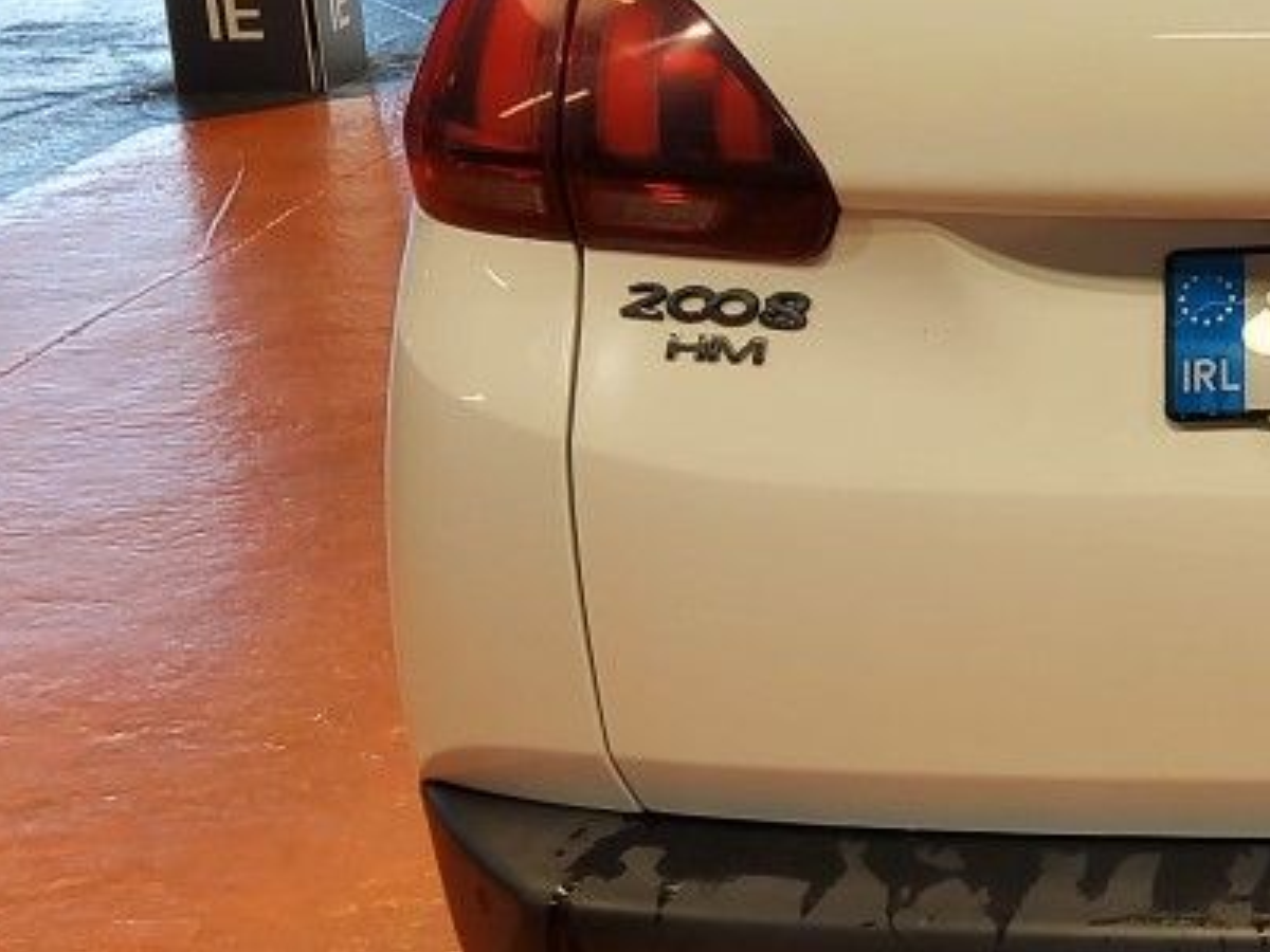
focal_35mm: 78
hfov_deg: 23.4
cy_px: 251
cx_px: 1407
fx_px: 2862
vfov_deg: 18.8
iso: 125
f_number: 2
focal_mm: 3.08
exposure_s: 1/100
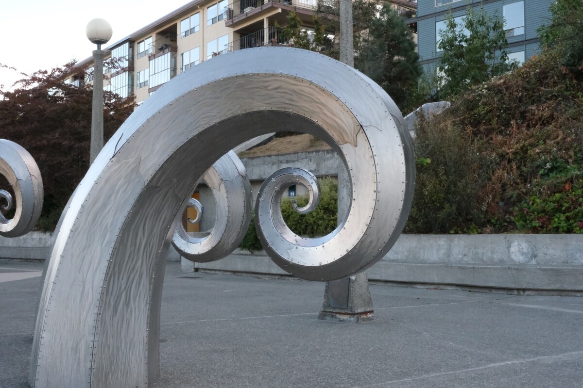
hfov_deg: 45.4
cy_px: 194
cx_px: 292
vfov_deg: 31.2
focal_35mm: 43
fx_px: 696
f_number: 22
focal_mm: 28.9
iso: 6400
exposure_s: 1/100
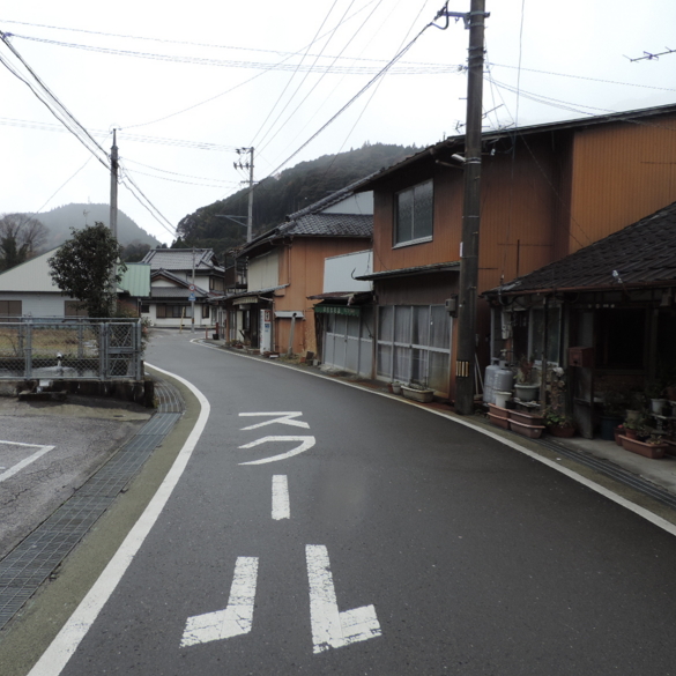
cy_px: 346
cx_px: 250
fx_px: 641
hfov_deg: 54.9
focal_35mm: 29
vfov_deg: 55.6
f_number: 3
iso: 80
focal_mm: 4.3
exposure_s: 1/125
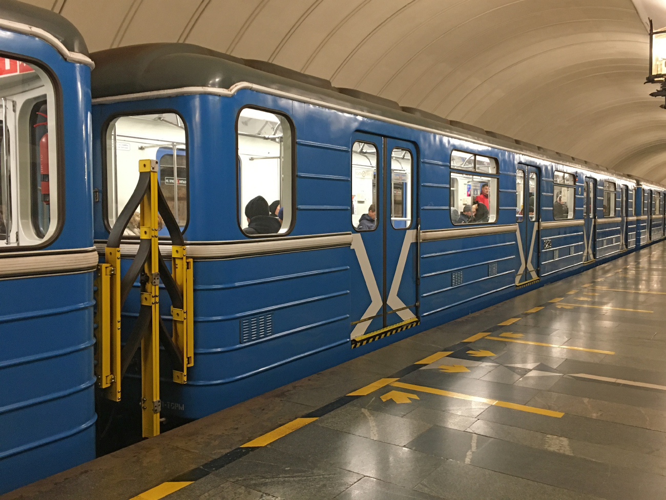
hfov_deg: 61.7
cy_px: 250
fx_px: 558
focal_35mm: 29
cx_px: 333
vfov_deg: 48.2
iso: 200
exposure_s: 1/33
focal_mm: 4.15
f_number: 2.2
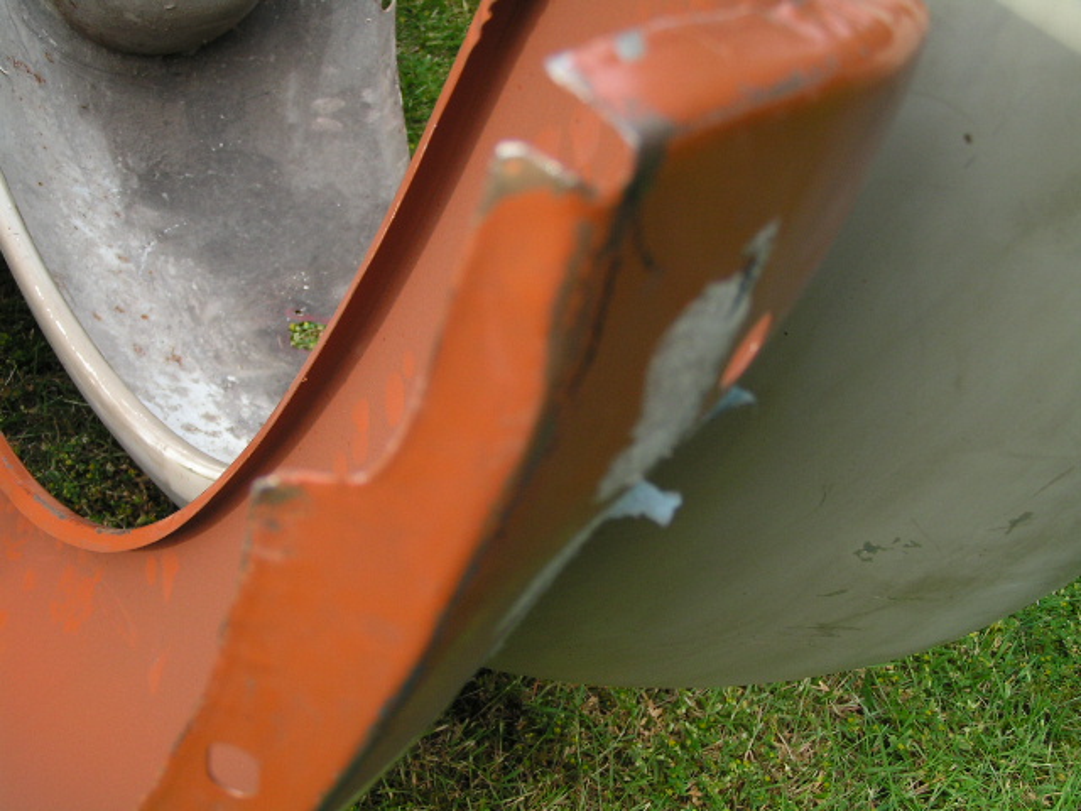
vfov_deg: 28.6
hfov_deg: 37.5
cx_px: 540
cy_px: 406
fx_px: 1593
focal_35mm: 51
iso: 50
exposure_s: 1/125
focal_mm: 8.6
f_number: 3.2
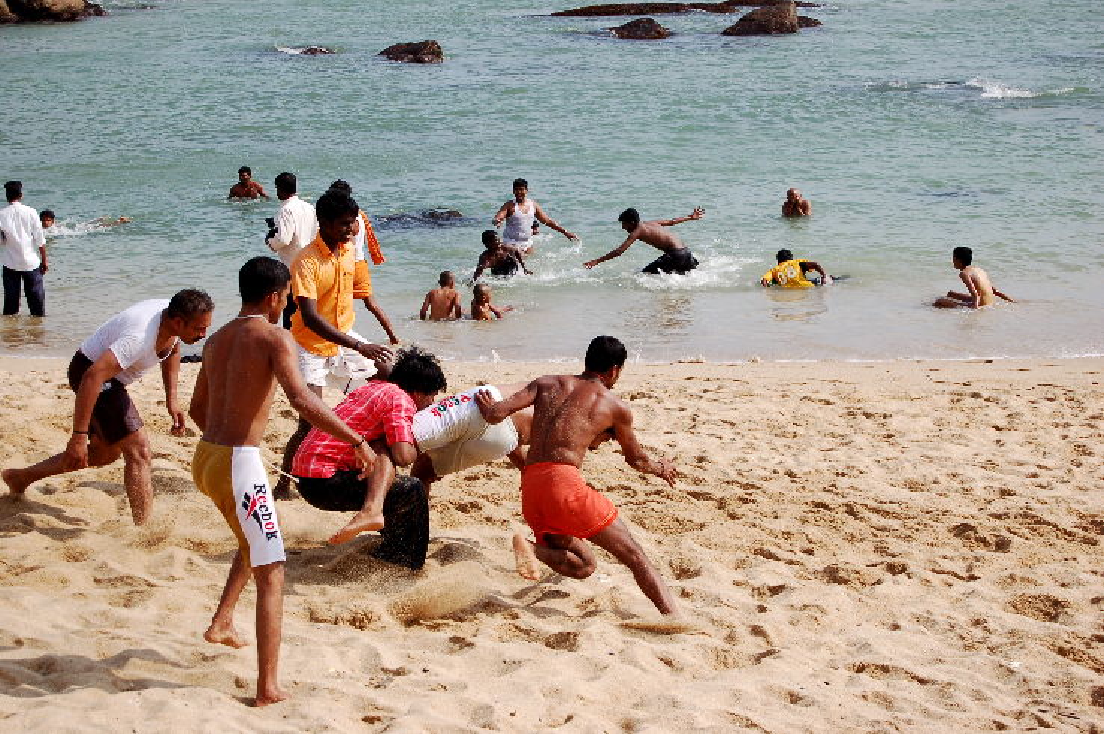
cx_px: 552
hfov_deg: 24.6
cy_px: 367
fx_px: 2528
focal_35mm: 82
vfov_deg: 16.5
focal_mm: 55
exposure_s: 1/1000
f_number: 5.6
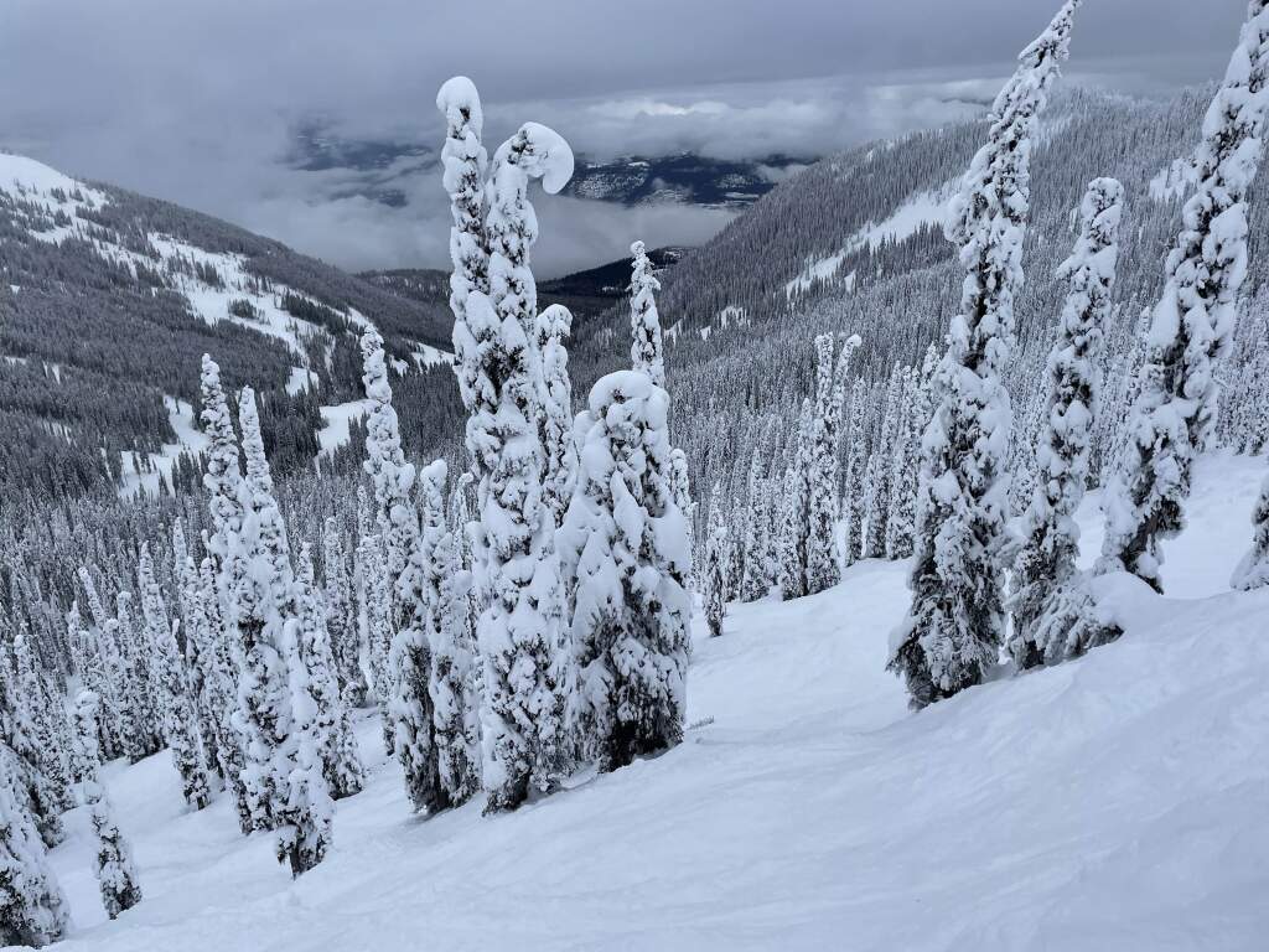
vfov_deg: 53.1
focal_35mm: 26
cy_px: 476
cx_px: 634
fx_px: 953
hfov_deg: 67.3
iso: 32
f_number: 1.6
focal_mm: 4.2
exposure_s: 1/3731
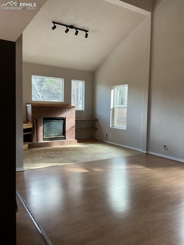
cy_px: 122
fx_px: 206
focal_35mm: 29
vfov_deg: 61.7
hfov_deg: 48.2
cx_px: 92
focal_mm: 3
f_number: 1.8
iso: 64
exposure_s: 1/100
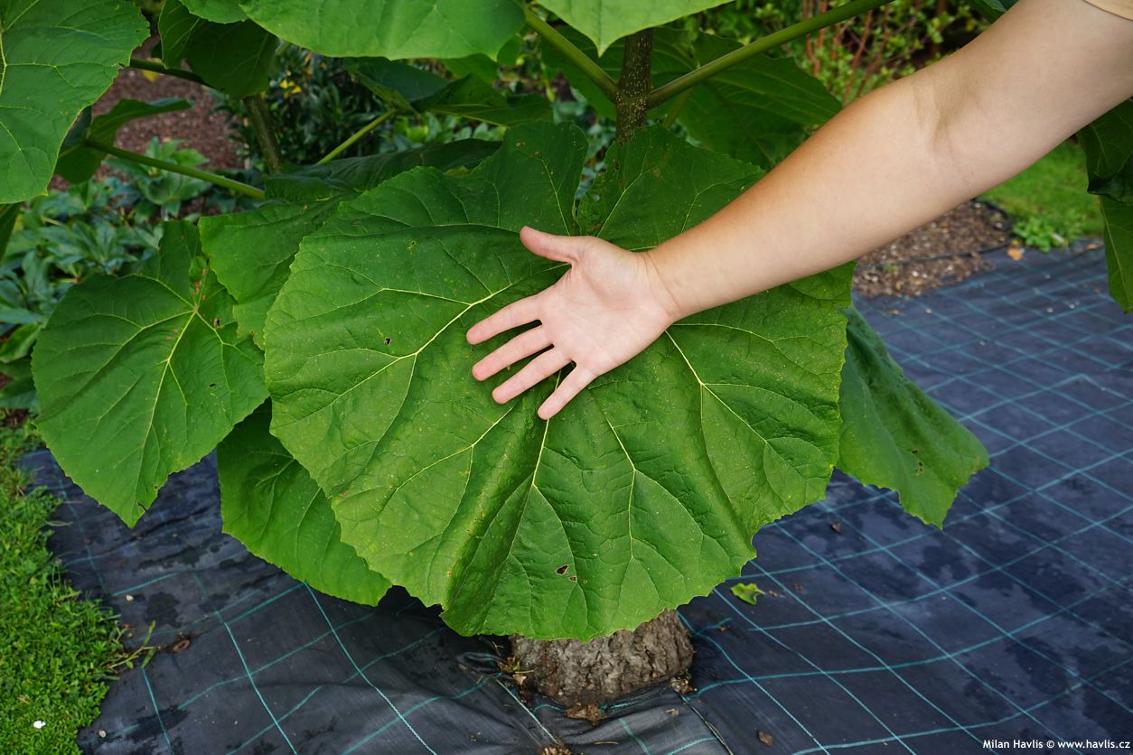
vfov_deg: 38.9
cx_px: 566
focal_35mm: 34
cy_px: 378
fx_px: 1070
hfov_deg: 55.8
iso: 100
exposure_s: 1/80
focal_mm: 34
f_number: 6.3
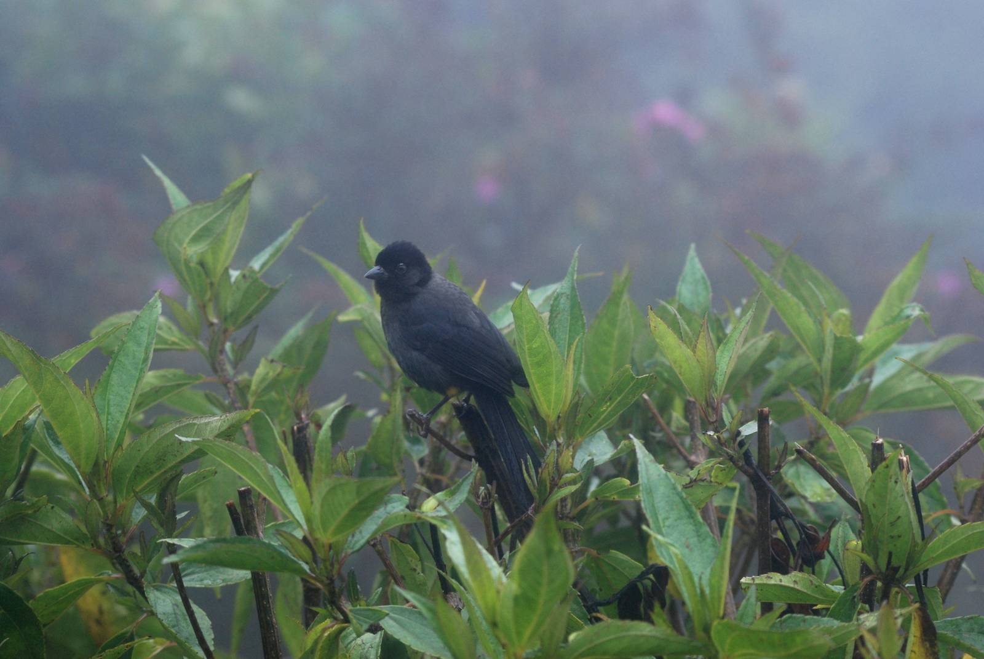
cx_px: 492
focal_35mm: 150
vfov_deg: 9.2
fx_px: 4105
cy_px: 330
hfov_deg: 13.7
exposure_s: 1/500
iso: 400
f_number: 5.6
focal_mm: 100
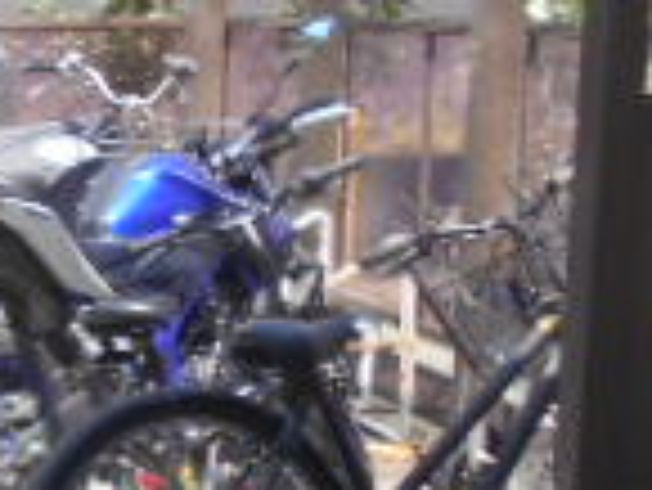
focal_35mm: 115
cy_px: 432
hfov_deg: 15.2
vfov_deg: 12.8
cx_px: -463
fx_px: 2168
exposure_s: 1/250
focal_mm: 4.6
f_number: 3.2
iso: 80
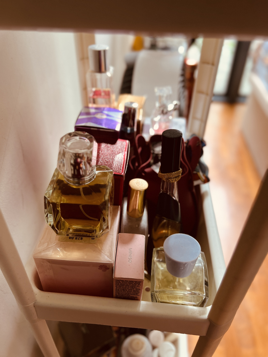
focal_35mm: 26
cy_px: 178
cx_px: 134
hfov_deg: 53.1
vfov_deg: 67.3
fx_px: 268
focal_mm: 5.7
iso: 125
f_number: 1.5
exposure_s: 1/50
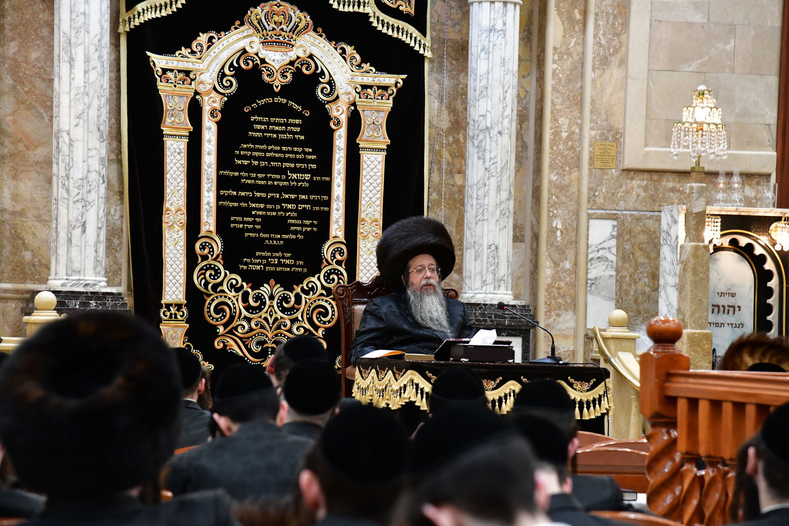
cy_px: 263
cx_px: 394
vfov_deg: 11.4
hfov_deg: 17.1
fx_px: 2630
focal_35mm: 120
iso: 2500
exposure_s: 1/100
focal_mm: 120
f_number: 5.6
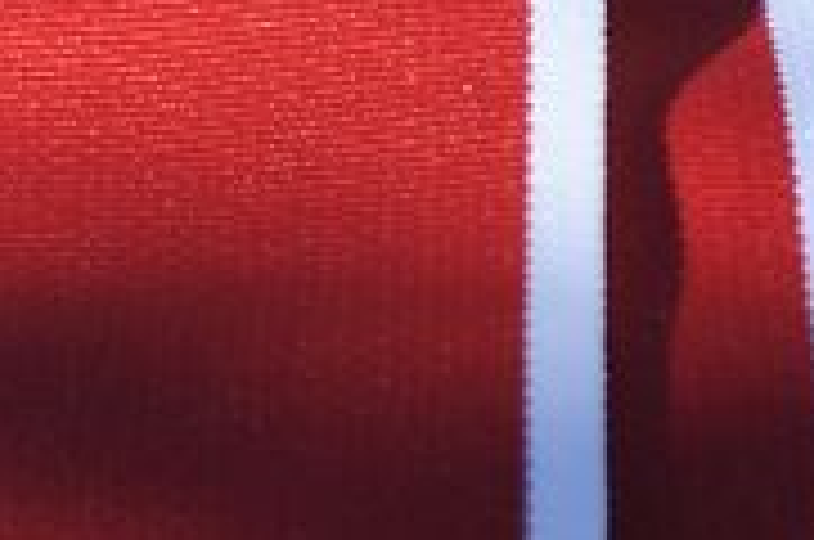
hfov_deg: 2.8
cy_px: 101
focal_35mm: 740
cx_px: -985
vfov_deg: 1.9
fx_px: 16710
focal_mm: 105
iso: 400
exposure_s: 1/800
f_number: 7.1
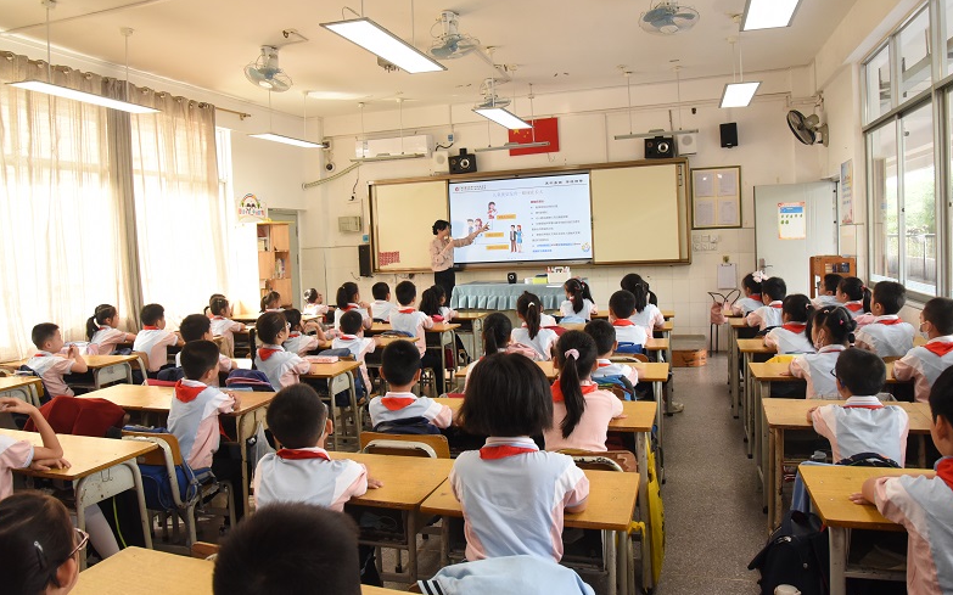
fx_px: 649
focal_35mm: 25
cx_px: 472
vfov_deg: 49.2
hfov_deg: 72.6
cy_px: 273
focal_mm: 24
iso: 3200
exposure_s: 1/200
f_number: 7.1
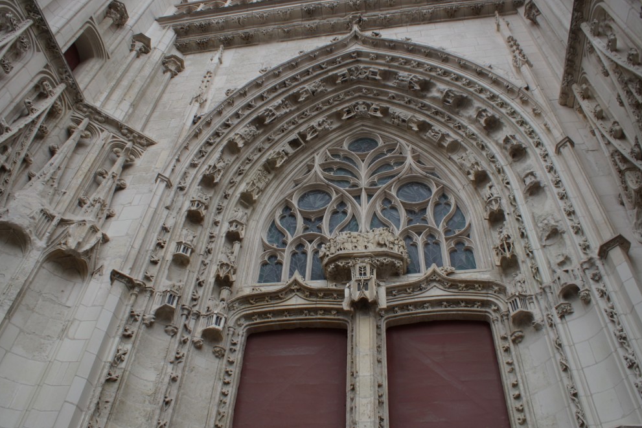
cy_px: 210
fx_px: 553
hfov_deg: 60.3
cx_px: 327
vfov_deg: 42.3
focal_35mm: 31
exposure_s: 1/250
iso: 100
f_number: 5
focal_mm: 20
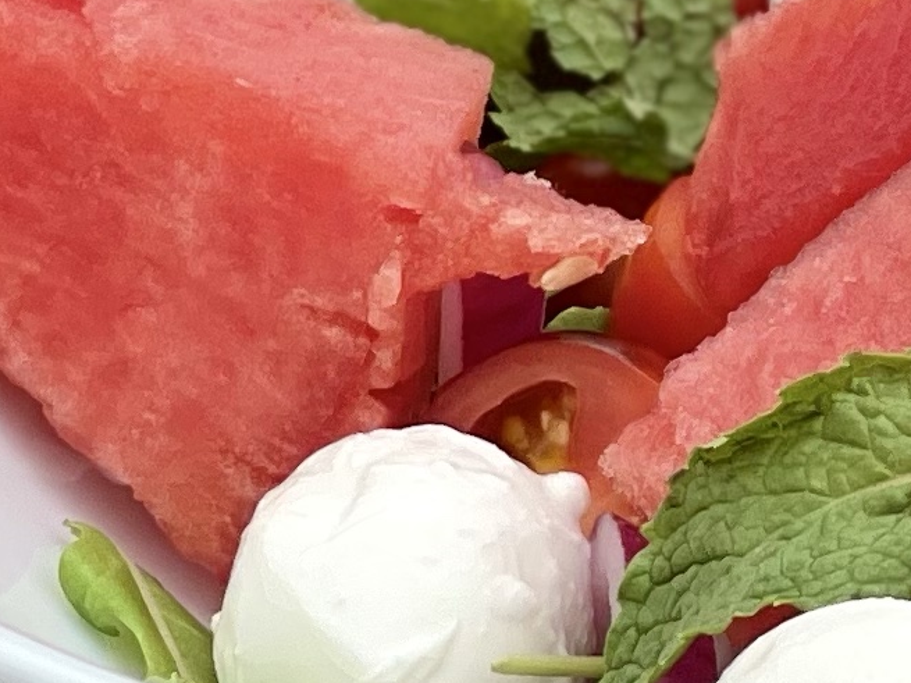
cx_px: 1522
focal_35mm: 394
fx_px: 10367
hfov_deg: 5.0
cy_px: -558
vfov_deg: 3.7
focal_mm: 7.5
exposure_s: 1/121
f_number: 2.2
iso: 32
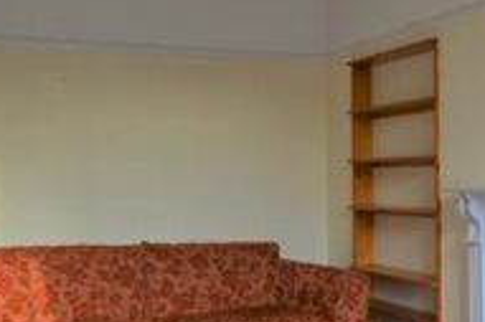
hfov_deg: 35.9
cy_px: 158
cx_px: 325
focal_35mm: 55
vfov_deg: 24.6
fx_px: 740
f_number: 4.5
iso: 400
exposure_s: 1/80
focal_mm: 10
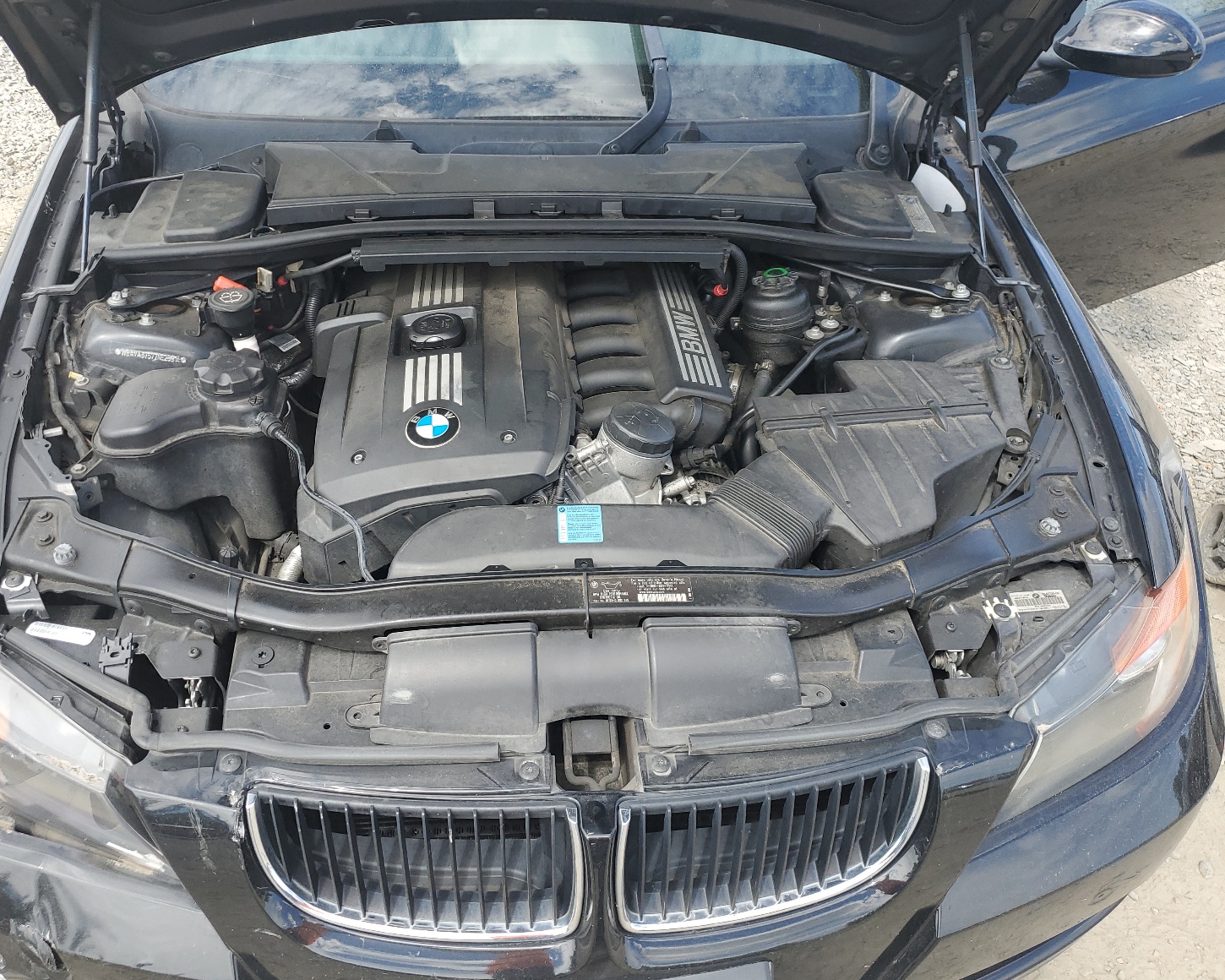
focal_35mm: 28
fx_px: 1015
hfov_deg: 62.2
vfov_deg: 51.5
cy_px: 475
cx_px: 603
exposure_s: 1/769
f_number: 1.5
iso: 50
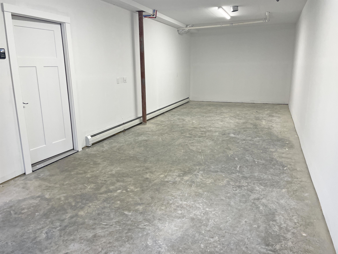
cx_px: 169
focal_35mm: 26
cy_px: 127
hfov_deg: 67.3
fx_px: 254
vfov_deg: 53.1
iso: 100
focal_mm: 4.2
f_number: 1.6
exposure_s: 1/120
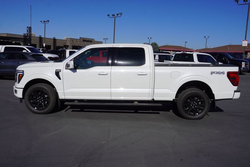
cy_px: 84
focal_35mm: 34
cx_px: 125
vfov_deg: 38.4
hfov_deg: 55.1
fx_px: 240
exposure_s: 1/400
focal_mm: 23
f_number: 10
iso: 100
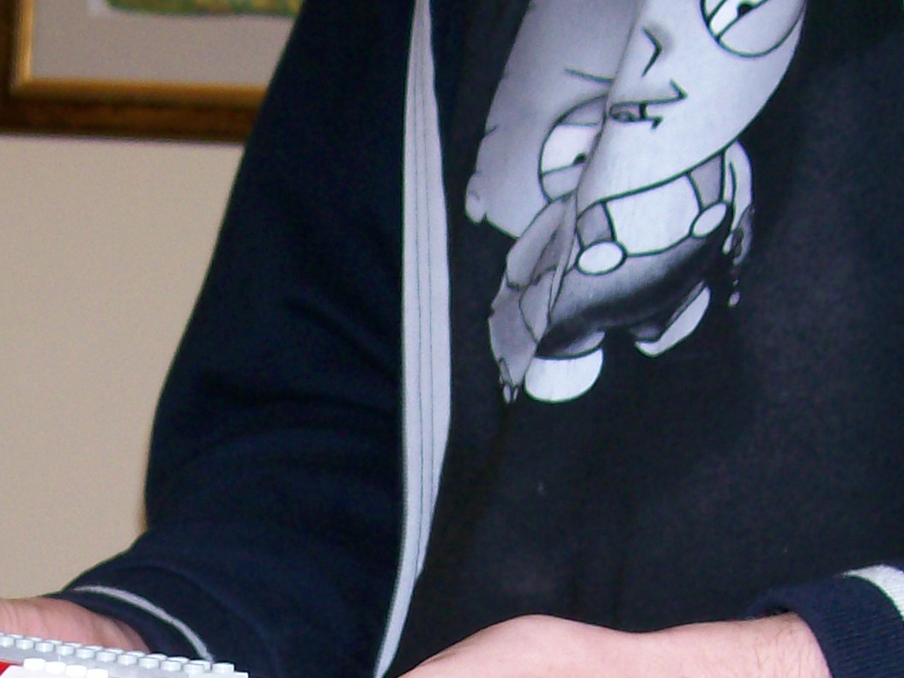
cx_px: 150
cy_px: 921
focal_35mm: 105
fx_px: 2742
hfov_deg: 18.5
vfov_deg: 13.5
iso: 80
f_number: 2.7
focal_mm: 6
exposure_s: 1/64
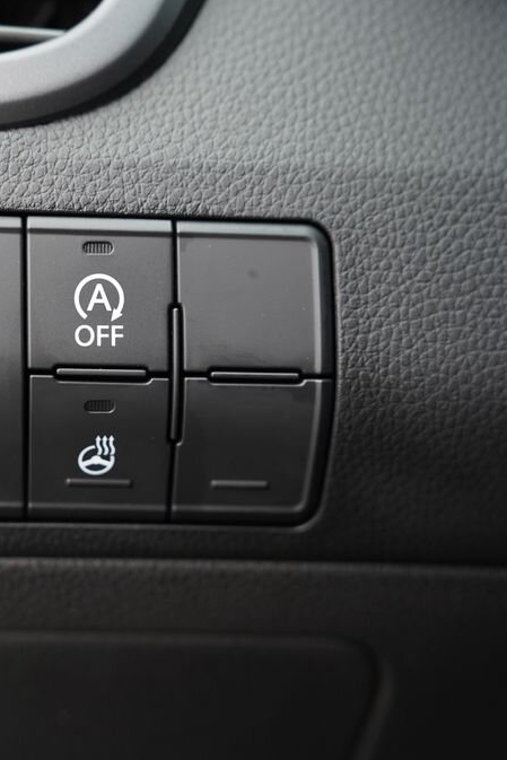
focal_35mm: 73
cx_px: 64
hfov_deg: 18.4
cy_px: 380
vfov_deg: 27.7
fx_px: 1541
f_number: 2.8
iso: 400
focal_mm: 48
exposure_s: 1/50
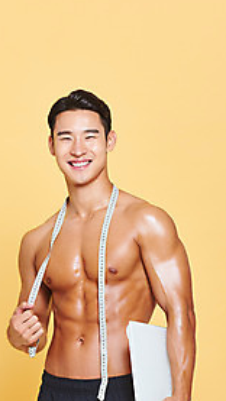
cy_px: 281
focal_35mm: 204
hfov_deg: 6.0
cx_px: 59
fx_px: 2171
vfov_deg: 10.5
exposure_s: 1/125
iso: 100
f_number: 11
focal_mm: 135
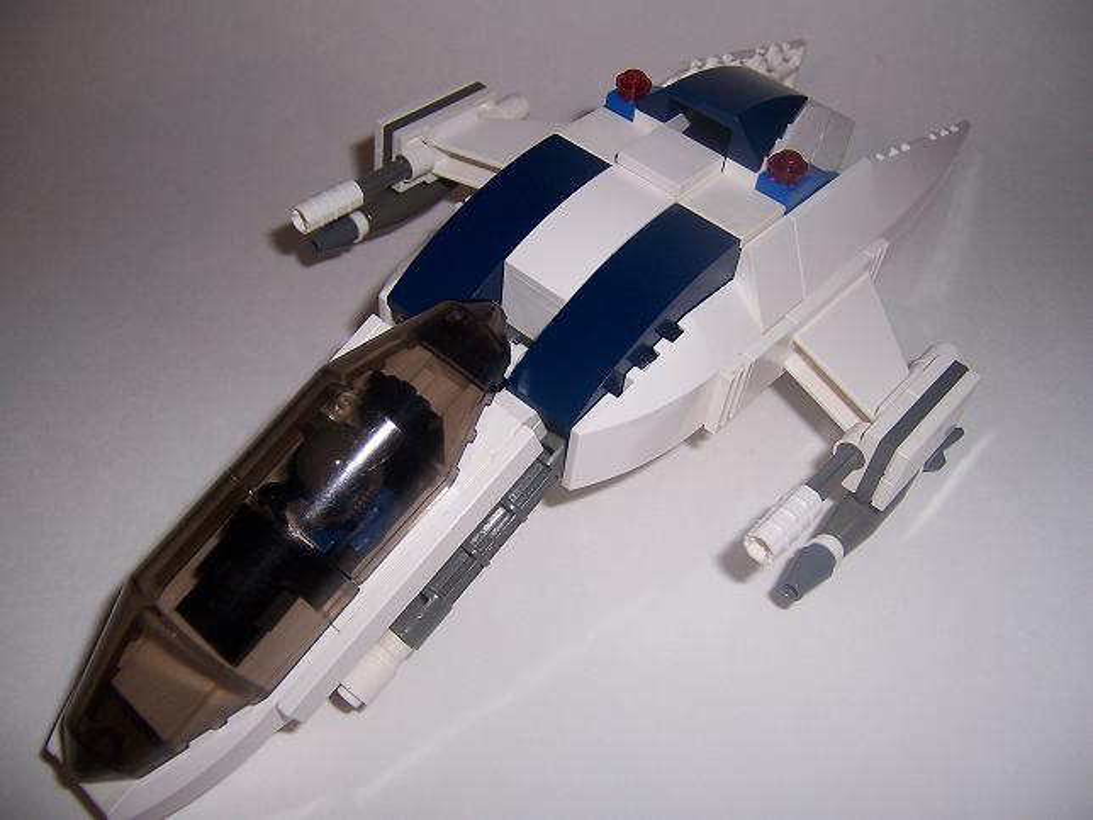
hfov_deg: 55.4
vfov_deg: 42.9
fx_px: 1042
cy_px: 410
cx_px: 546
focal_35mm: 33
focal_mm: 5.5
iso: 80
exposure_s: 1/60
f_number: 2.8
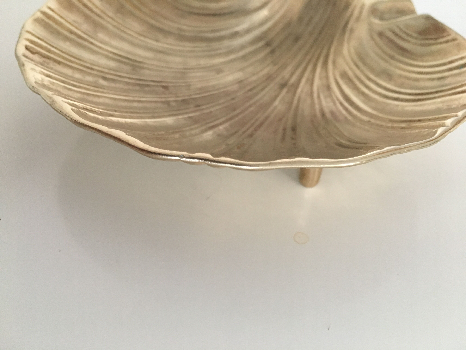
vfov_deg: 48.2
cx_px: 233
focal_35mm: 29
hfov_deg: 61.7
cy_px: 175
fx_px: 390
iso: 200
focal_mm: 4.15
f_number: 2.2
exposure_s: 1/33
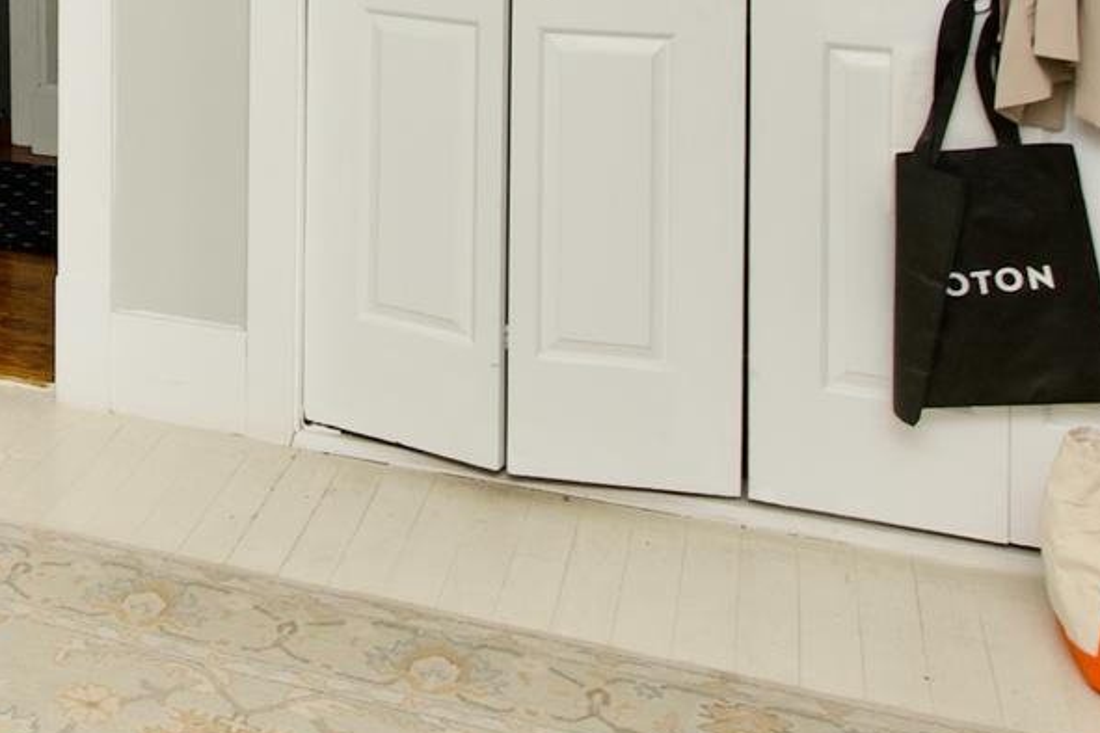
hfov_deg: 34.1
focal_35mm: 52
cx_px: -48
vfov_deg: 22.1
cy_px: -323
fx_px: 1589
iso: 320
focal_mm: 10
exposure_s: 1/200
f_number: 7.1
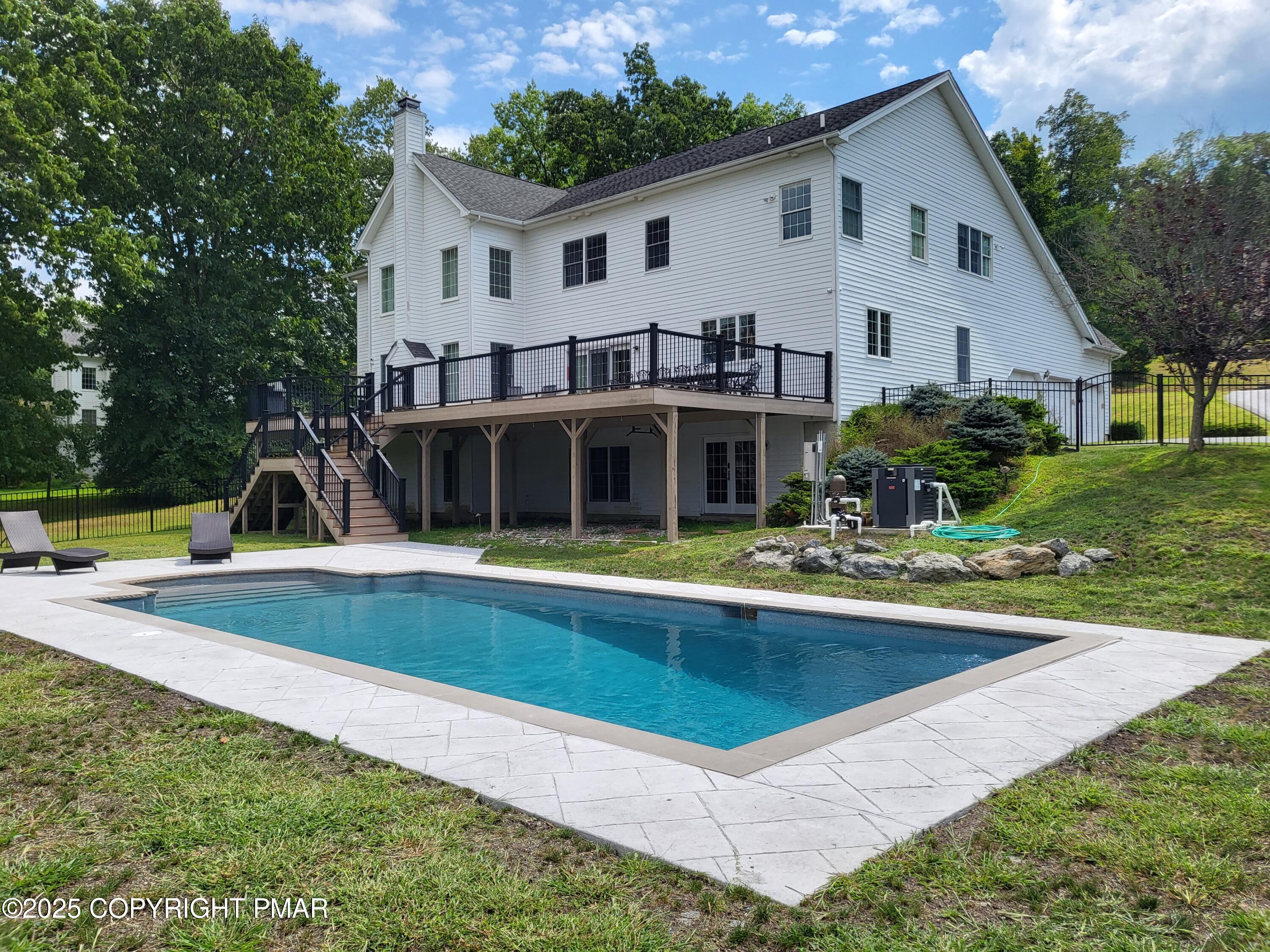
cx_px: 635
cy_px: 476
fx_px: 954
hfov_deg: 67.3
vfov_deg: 53.1
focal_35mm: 26
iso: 50
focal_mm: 4.25
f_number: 1.8
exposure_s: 1/2693
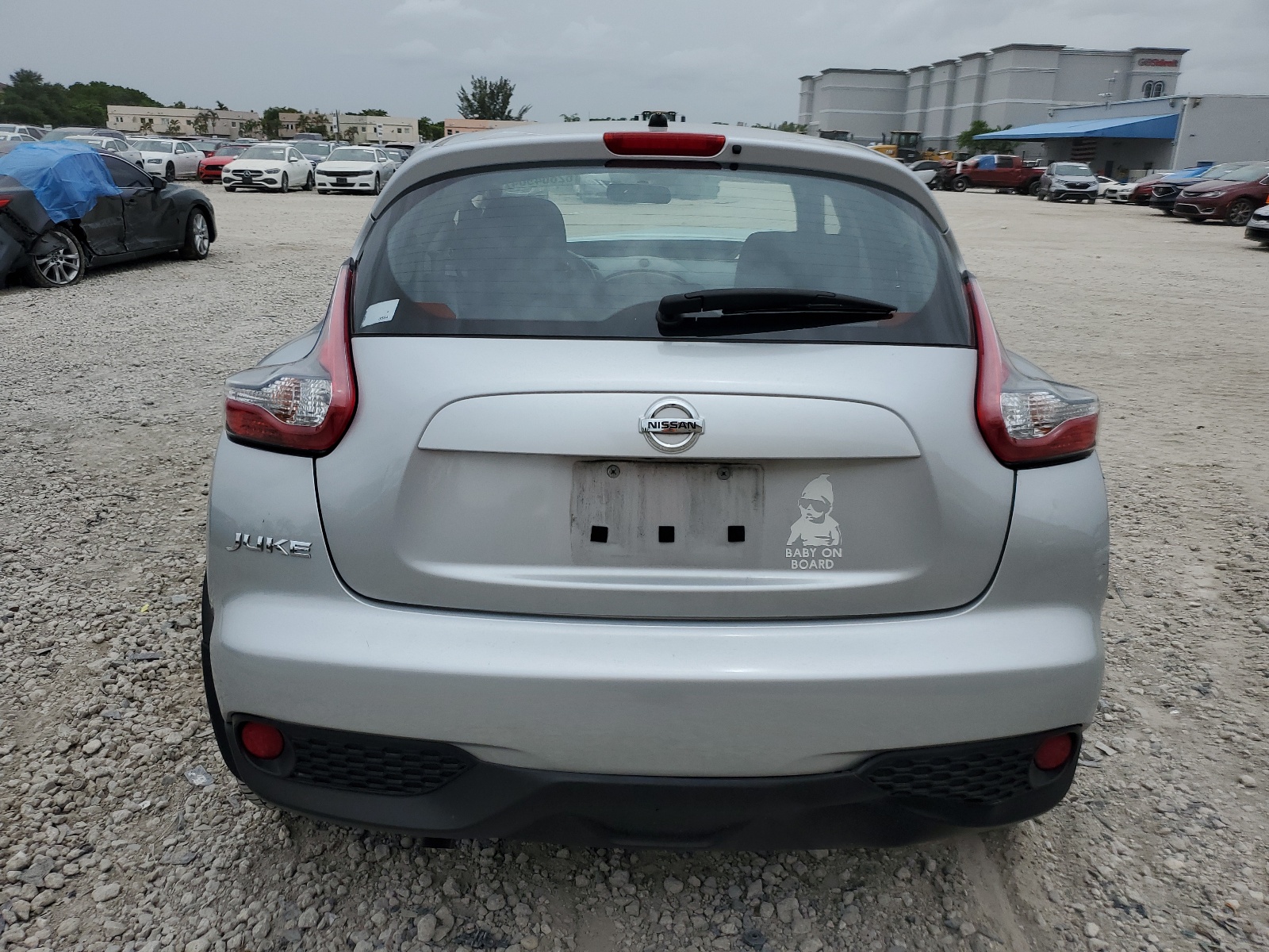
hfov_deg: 67.3
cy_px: 476
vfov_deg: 53.1
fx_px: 953
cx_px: 634
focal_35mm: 26
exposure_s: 1/10000
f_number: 1.5
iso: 50
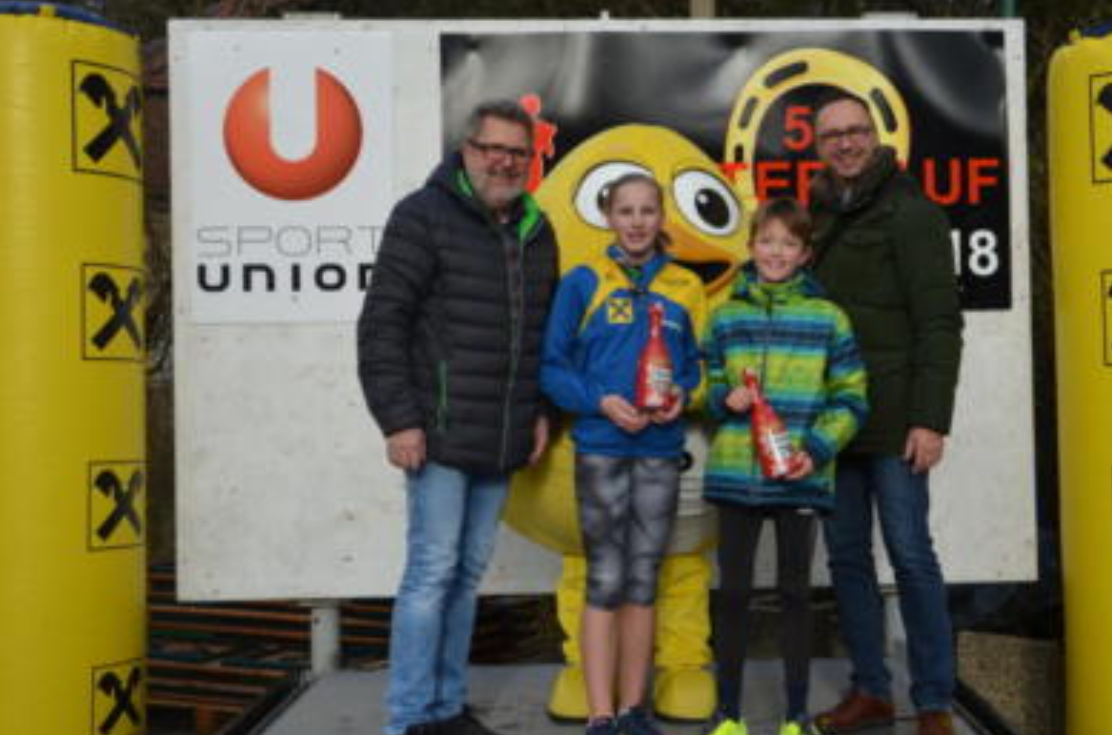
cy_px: 330
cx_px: 683
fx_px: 1663
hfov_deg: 36.8
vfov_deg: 24.9
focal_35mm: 54
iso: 400
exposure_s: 1/1500
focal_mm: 28
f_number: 5.6
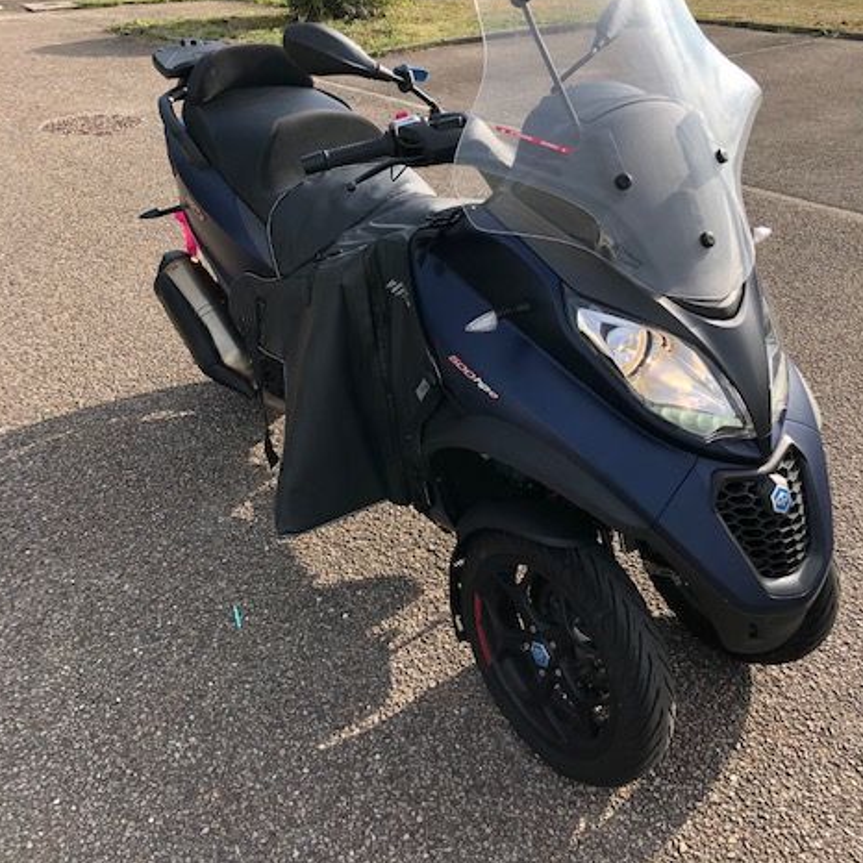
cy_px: 274
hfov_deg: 48.5
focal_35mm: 34
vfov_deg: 47.5
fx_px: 959
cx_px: 432
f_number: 1.8
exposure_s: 1/738
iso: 20
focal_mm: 4
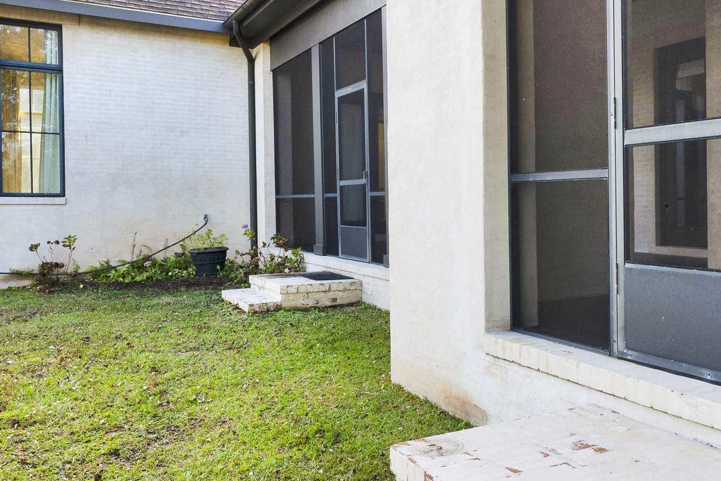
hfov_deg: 55.0
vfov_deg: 38.6
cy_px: 186
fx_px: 683
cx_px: 453
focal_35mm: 34
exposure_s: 1/125
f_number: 11
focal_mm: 15.5
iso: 500
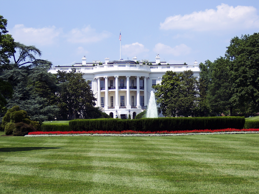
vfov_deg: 14.2
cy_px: 97
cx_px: 130
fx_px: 778
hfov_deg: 18.9
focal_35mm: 104
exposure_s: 1/500
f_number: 4.8
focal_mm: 21.3
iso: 100
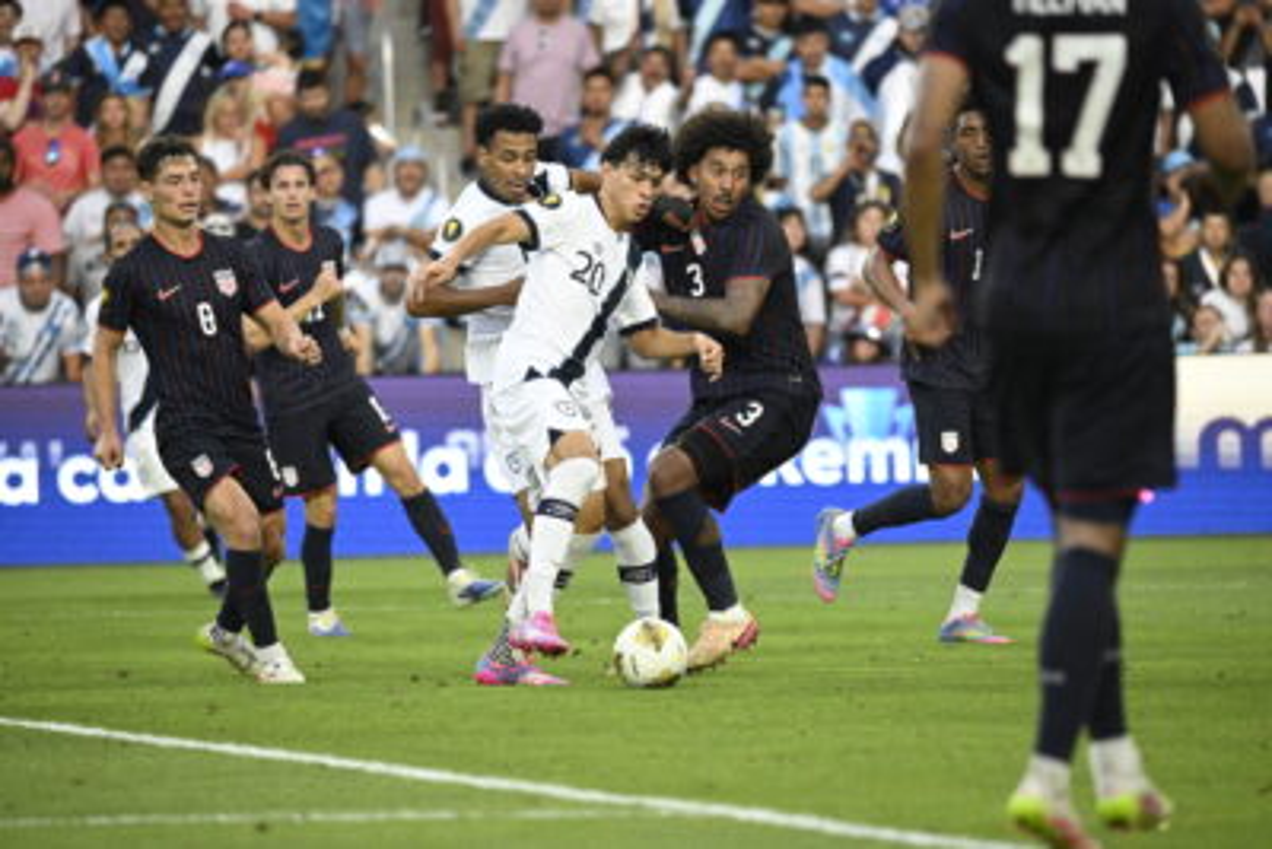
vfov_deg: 3.3
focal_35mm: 420
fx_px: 14845
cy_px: 424
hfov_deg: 4.9
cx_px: 636
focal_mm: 420
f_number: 6
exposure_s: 1/2500
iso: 8000
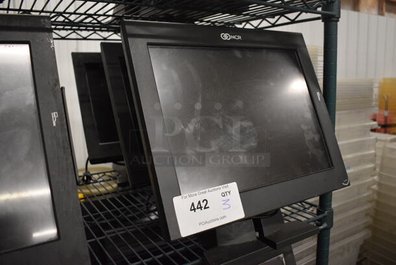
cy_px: 132
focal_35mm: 30
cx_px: 198
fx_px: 330
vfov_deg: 43.7
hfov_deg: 61.9
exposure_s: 1/125
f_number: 3.5
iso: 1400
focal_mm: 20
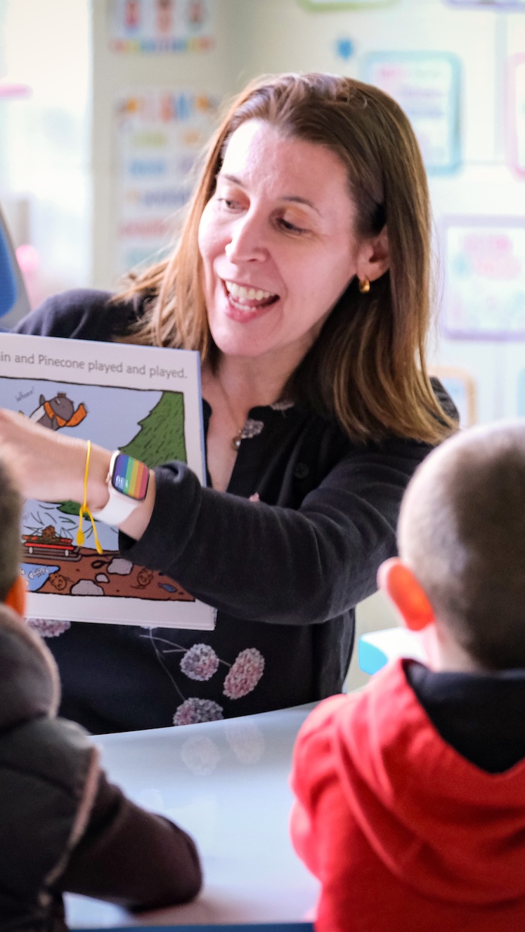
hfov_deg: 5.2
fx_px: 5738
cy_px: 465
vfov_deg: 9.3
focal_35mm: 232
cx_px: 270
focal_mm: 98.2
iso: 3200
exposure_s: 1/60
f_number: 2.8
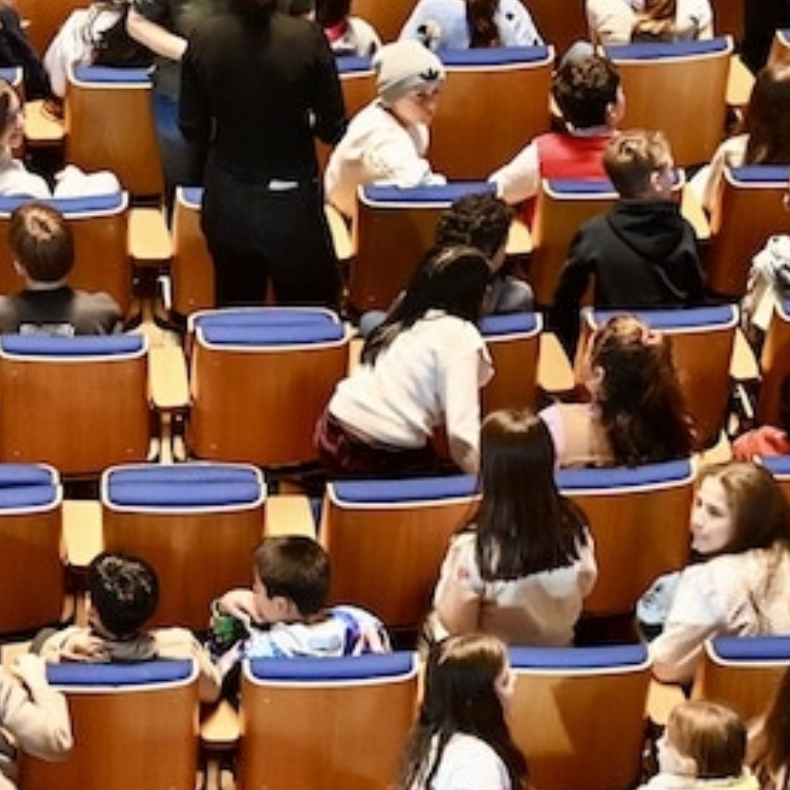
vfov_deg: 10.1
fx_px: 4441
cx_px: 250
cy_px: 700
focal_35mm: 172
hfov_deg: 10.2
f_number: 2.8
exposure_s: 1/100
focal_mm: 55
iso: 2800
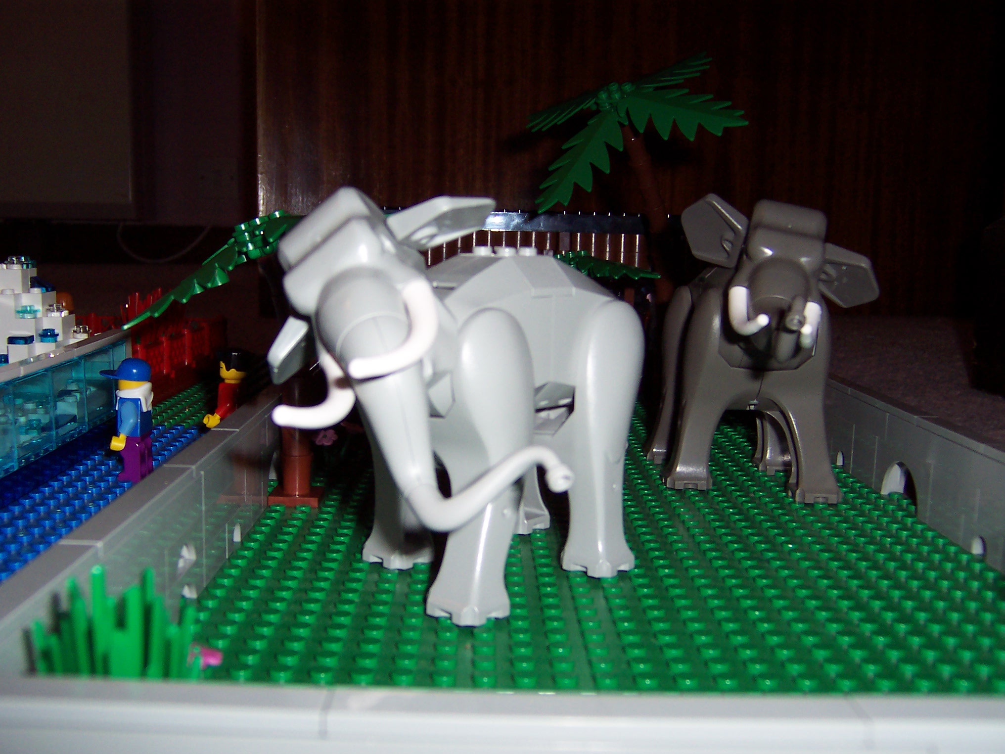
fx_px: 1045
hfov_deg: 51.4
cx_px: 502
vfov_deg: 39.7
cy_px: 377
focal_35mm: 36
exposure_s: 1/60
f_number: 2.8
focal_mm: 5.6
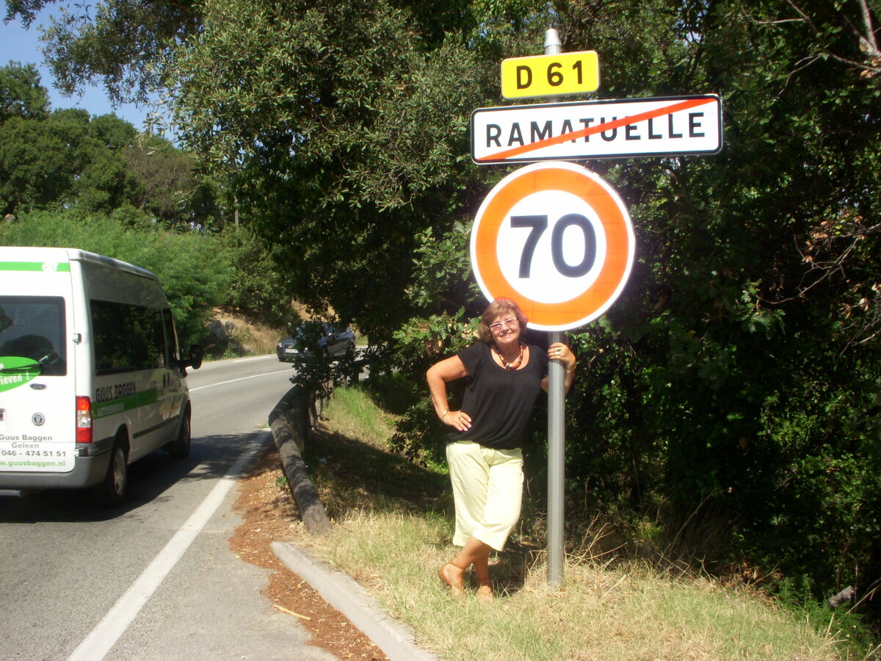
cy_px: 330
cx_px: 440
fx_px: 967
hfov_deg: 49.0
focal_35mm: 38
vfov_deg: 37.7
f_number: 6.6
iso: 100
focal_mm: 6.3
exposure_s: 1/250
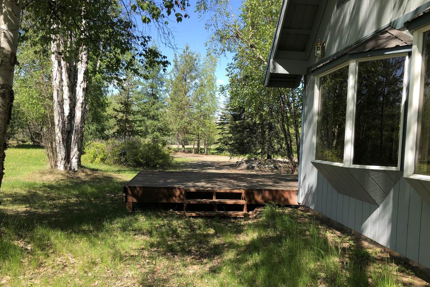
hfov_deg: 61.9
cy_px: 164
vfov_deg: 43.5
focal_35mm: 30
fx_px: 358
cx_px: 210
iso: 20
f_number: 1.8
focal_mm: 3.99
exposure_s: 1/585
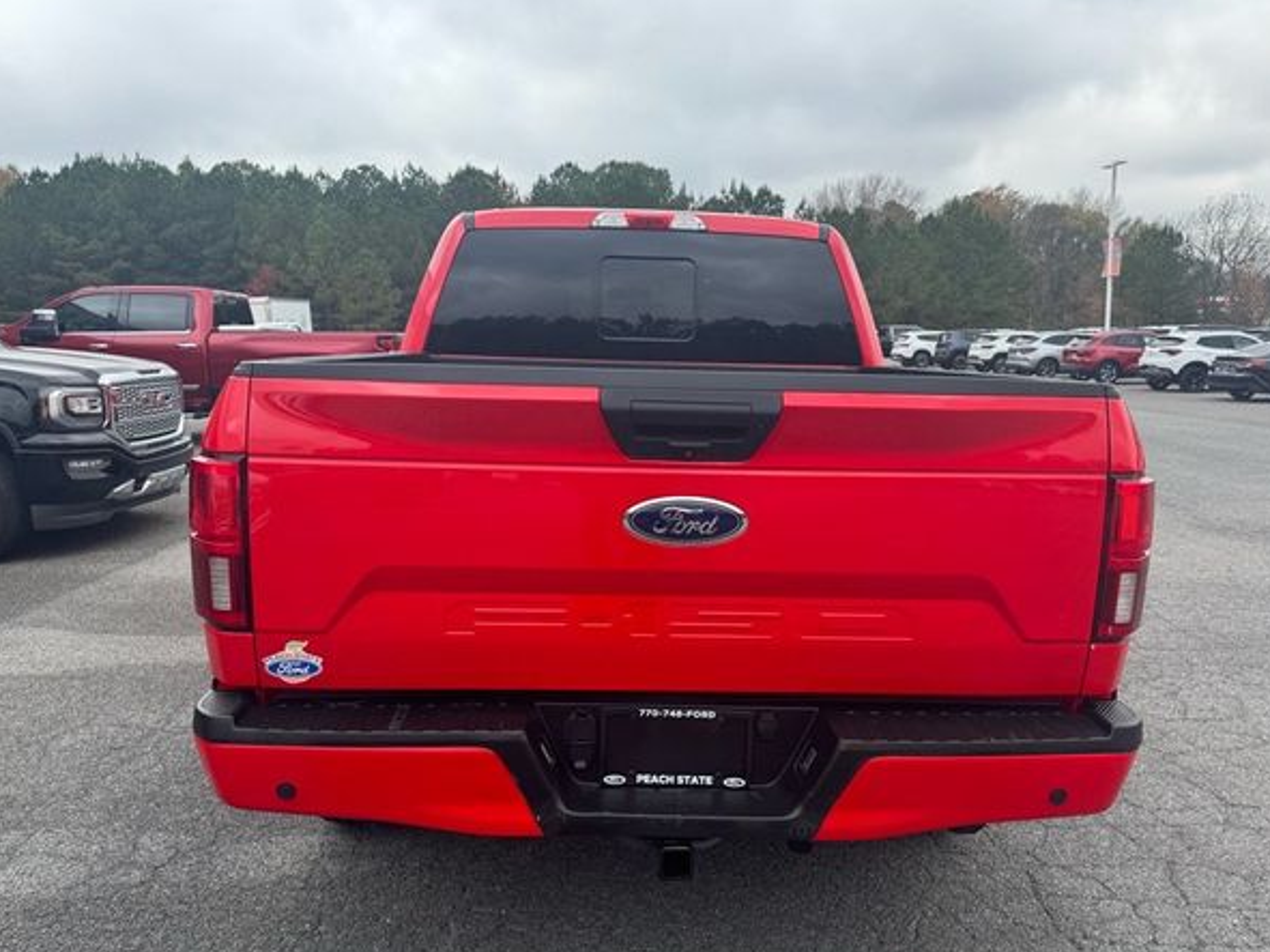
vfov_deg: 53.0
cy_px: 496
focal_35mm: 26
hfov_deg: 67.3
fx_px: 954
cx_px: 647
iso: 80
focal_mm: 6.76
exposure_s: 1/912
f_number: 1.78
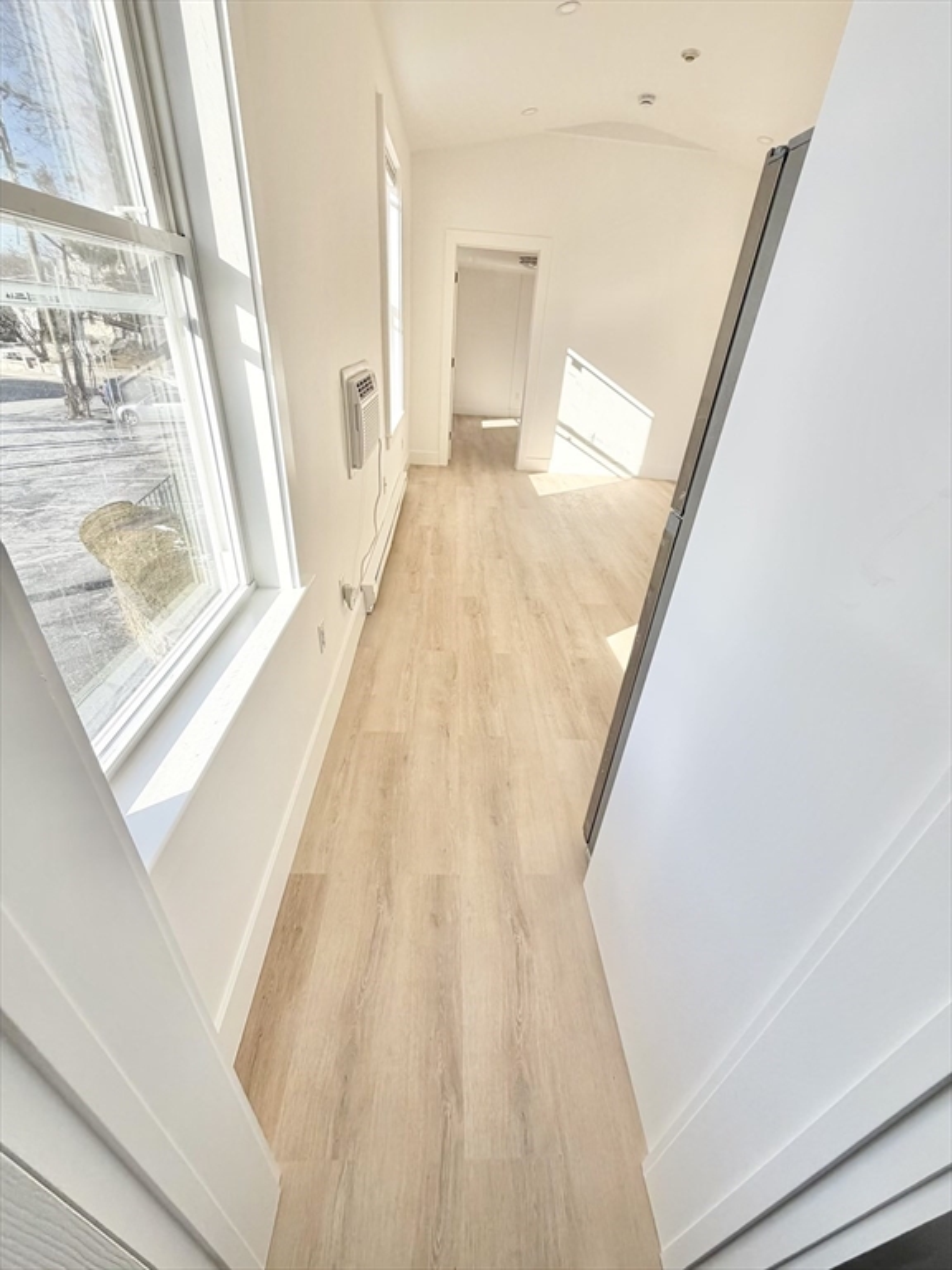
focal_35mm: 14
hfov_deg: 85.7
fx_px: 513
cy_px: 635
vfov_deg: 102.1
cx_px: 476
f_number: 2.2
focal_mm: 2.22
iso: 50
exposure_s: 1/502
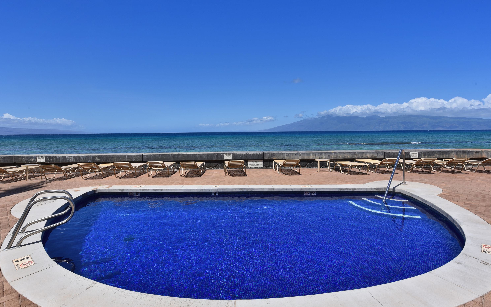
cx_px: 246
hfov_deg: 88.0
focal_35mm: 19
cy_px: 155
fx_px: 254
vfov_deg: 62.2
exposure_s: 1/200
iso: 100
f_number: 14
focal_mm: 18
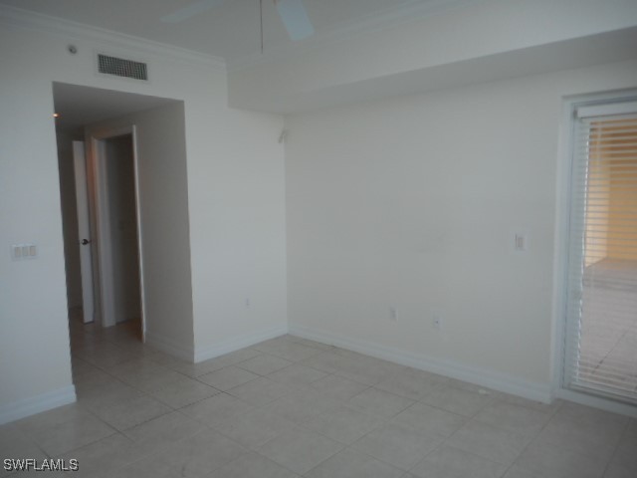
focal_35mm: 25
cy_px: 239
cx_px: 318
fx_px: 460
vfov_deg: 54.9
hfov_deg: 69.4
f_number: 3.7
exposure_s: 1/40
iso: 80
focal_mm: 4.5
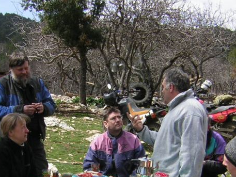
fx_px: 430
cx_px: 133
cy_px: 154
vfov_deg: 22.8
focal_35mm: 63
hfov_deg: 30.7
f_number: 5.2
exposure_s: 1/225
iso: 50
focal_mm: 4.7
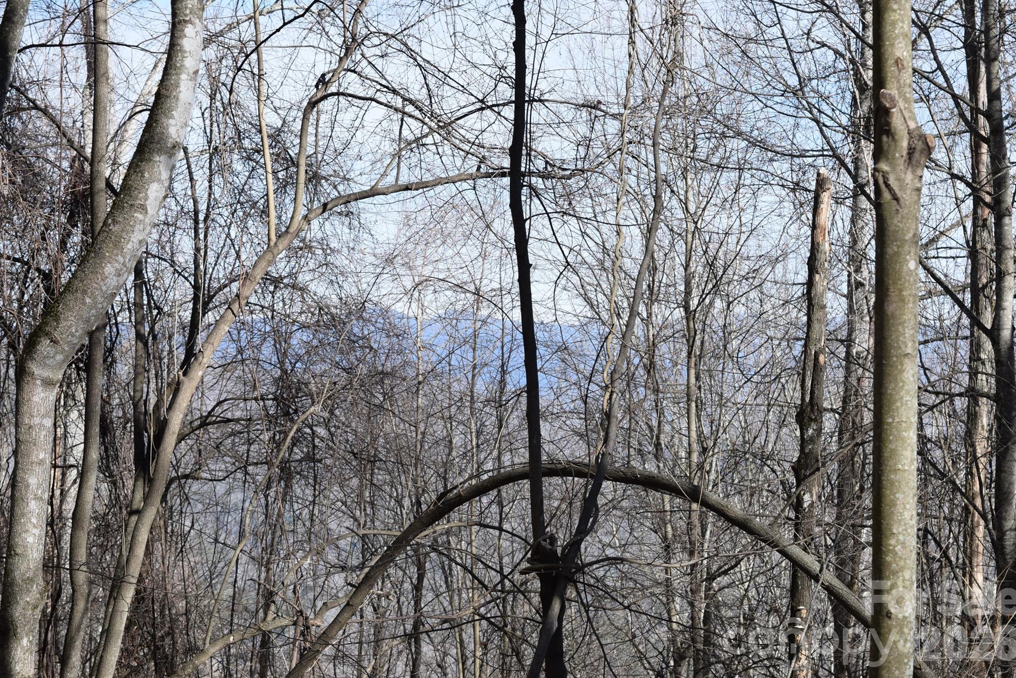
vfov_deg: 16.4
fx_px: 2357
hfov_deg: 24.3
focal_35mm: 84
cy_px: 336
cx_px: 511
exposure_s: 1/250
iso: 200
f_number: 8
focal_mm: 55
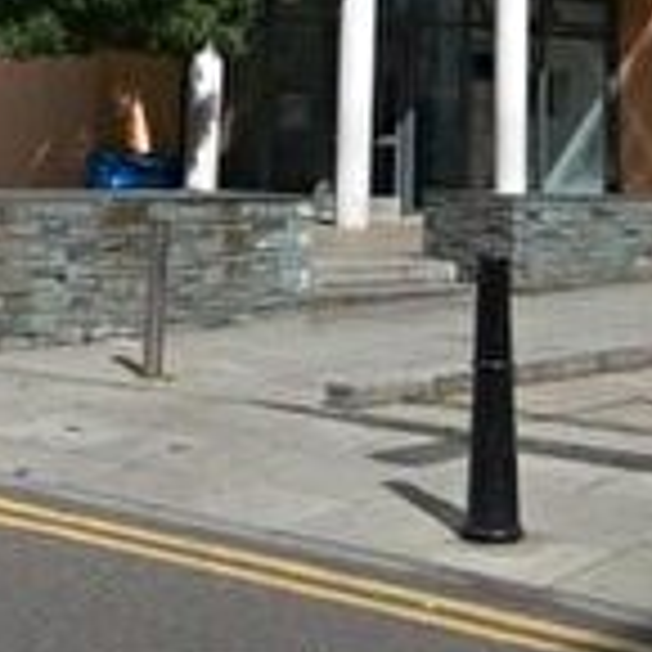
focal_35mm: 80
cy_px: -292
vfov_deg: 19.2
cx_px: 364
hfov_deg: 21.6
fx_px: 1706
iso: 100
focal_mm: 13
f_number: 8
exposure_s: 1/250
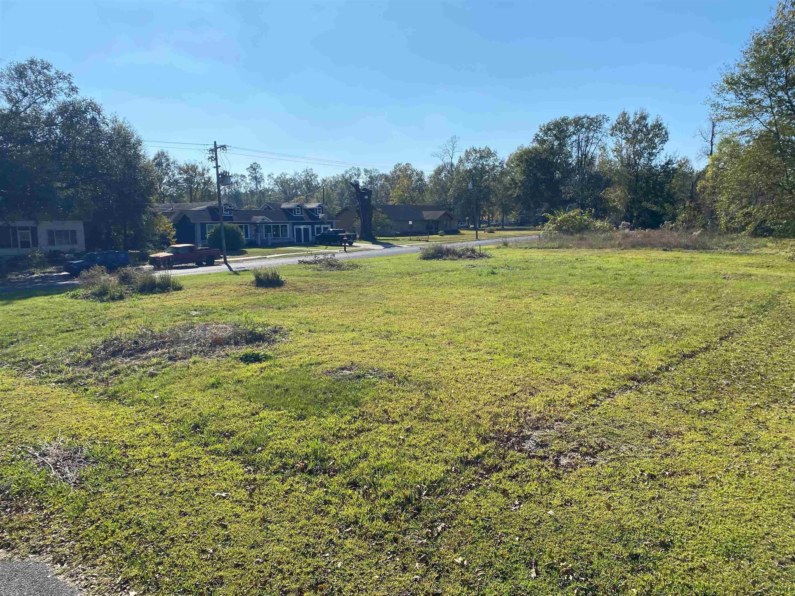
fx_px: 597
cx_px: 398
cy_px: 298
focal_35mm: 26
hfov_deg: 67.3
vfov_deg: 53.1
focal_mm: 4.25
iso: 32
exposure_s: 1/4274
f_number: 1.8
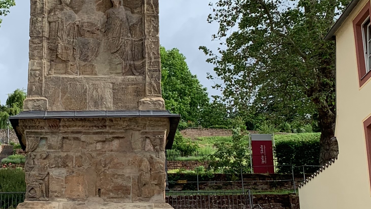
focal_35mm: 78
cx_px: 67
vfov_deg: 15.5
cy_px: 105
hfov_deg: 26.6
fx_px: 767
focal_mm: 4.25
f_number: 1.8
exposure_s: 1/1176
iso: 25
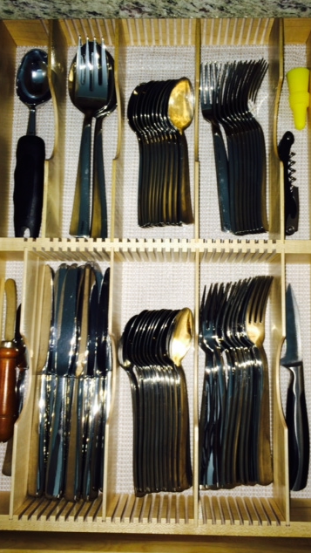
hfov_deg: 35.6
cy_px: 276
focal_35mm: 33
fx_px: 483
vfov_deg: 59.5
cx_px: 169
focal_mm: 4.12
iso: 40
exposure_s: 1/30
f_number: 2.2
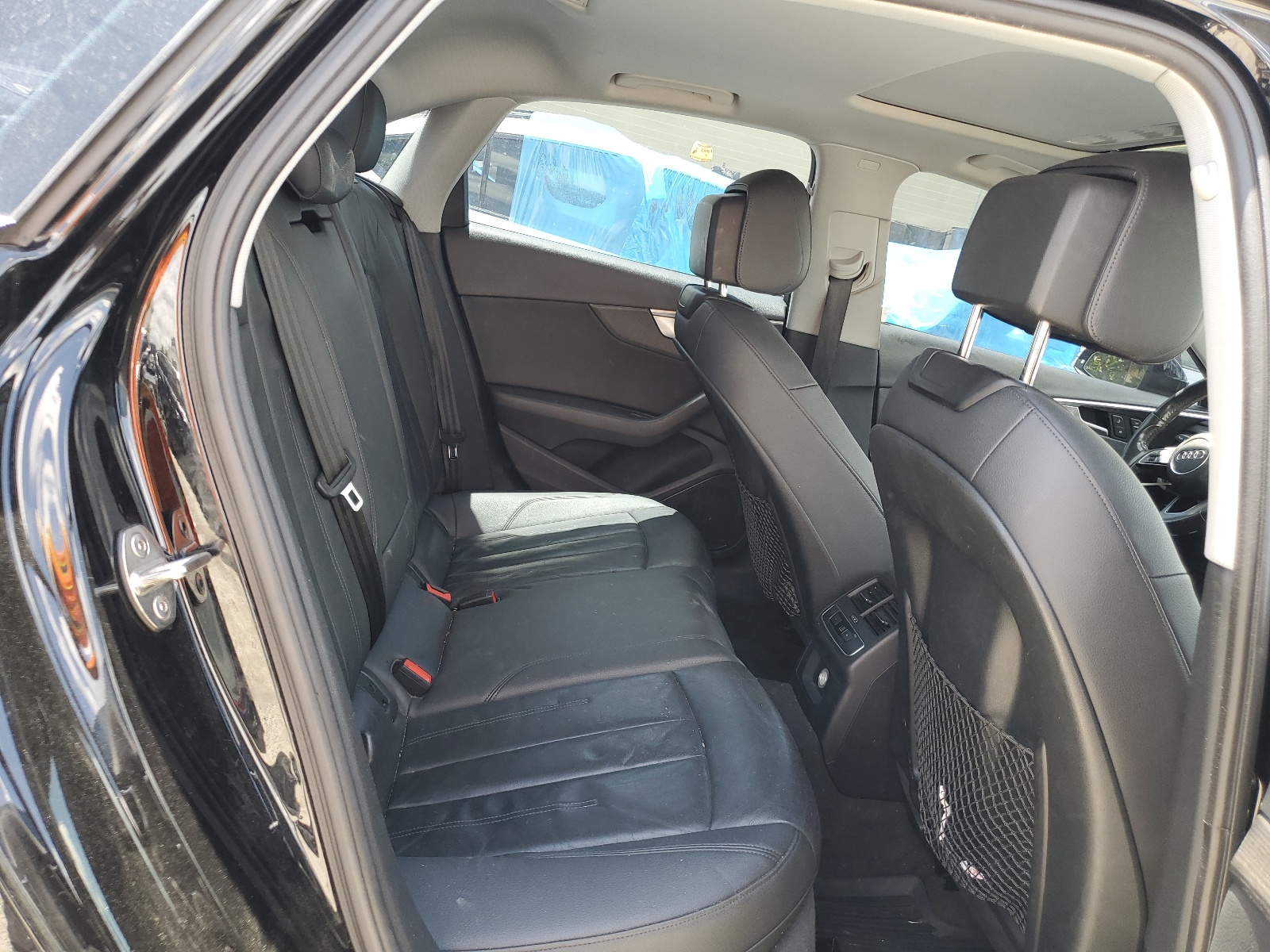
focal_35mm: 26
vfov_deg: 53.1
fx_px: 954
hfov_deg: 67.3
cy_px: 476
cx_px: 635
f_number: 1.5
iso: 50
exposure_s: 1/132
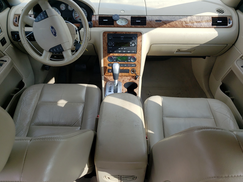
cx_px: 122
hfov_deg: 65.3
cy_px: 90
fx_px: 190
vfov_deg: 51.4
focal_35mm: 27
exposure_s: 1/833
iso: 50
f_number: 1.5
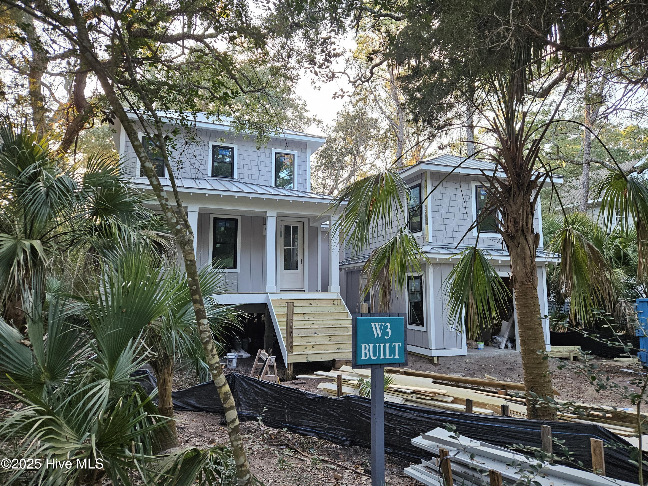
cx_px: 324
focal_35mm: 23
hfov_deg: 73.9
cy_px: 243
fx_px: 431
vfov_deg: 58.9
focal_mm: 5.4
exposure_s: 1/180
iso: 200
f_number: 1.8
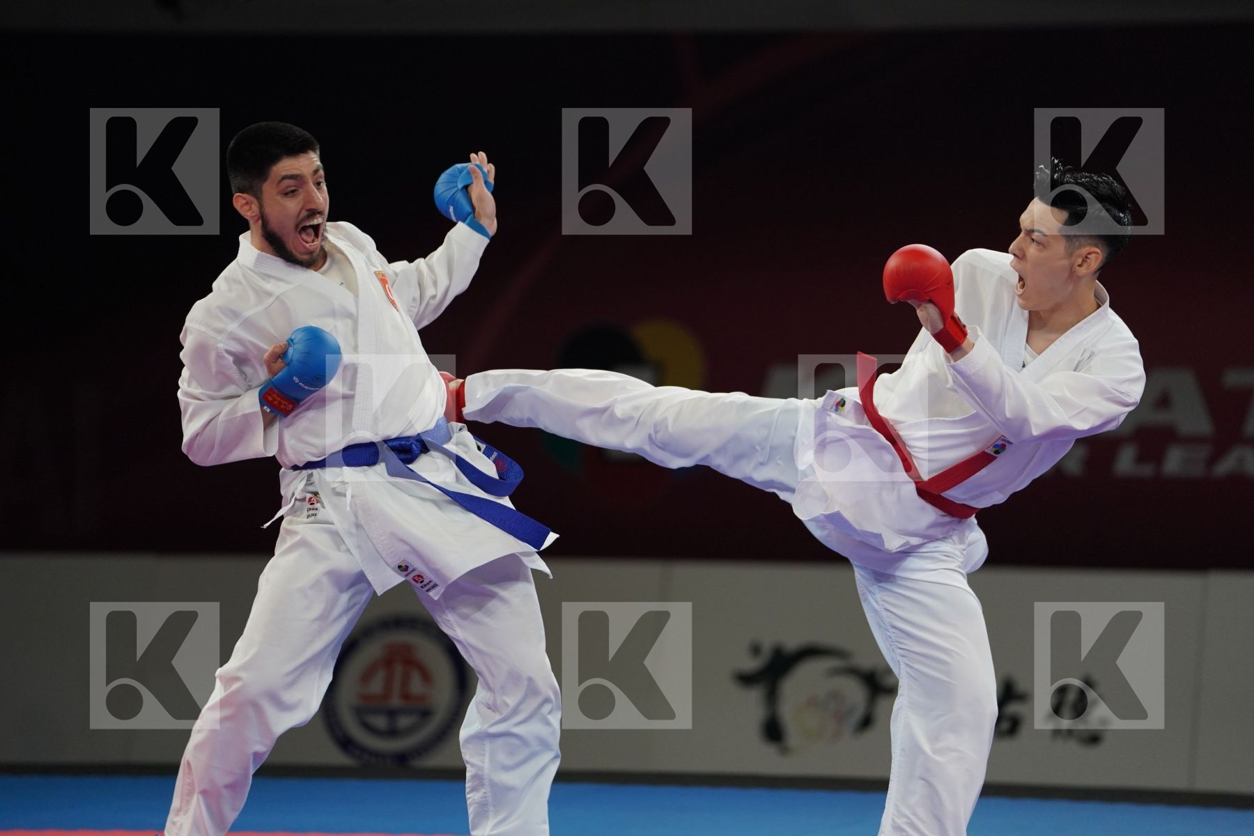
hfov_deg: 10.3
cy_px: 418
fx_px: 6966
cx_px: 627
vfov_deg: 6.9
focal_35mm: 200
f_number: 2.8
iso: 1600
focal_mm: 200
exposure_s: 1/1000
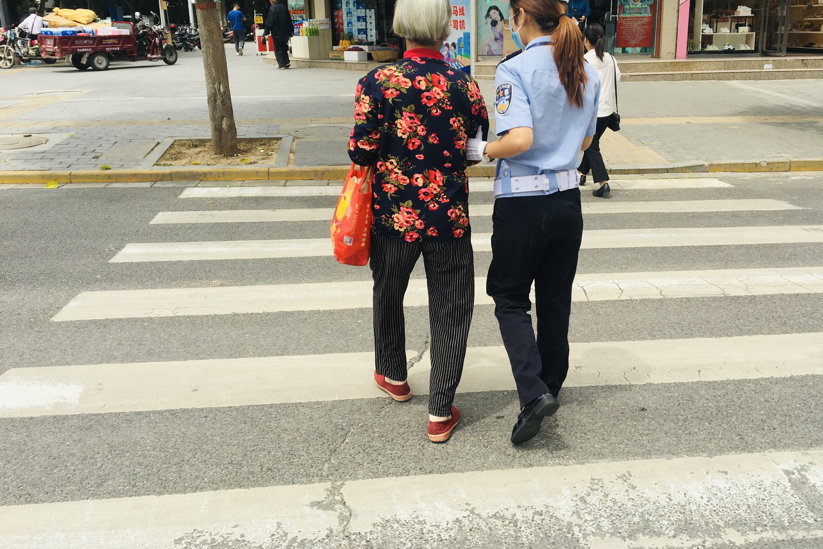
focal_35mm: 33
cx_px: 446
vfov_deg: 39.8
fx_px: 754
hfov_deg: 57.1
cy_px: 221
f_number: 2.2
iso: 25
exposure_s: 1/836
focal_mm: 4.15
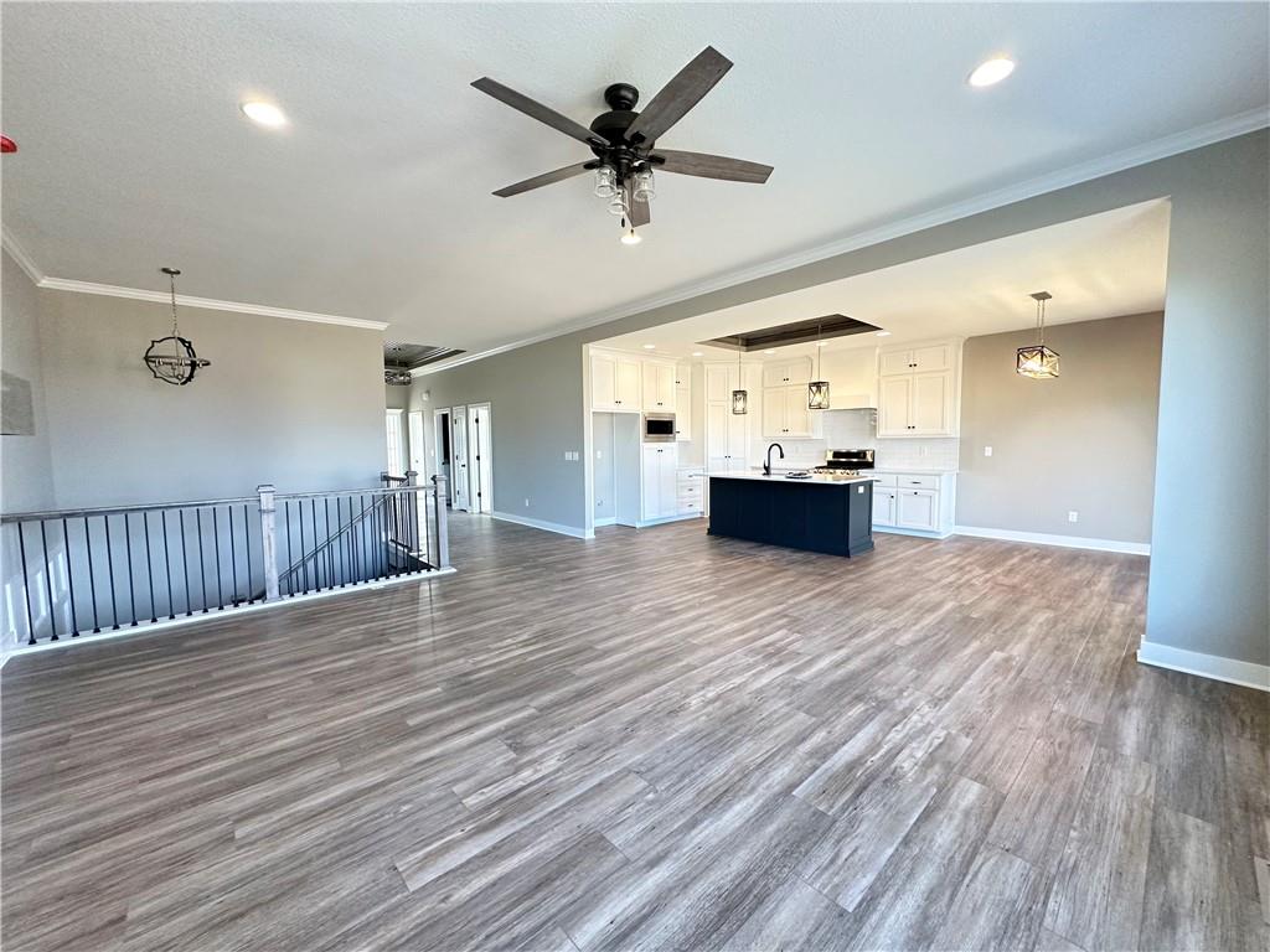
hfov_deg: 102.1
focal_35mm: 14
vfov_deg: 85.7
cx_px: 635
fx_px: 514
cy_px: 476
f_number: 2.2
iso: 250
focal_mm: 2.22
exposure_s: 1/120
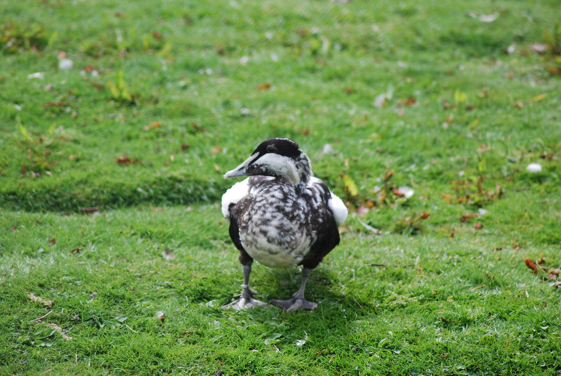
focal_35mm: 232
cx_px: 280
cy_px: 188
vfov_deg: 5.9
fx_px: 3627
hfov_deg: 8.8
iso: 200
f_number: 4.5
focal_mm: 155
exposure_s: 1/640
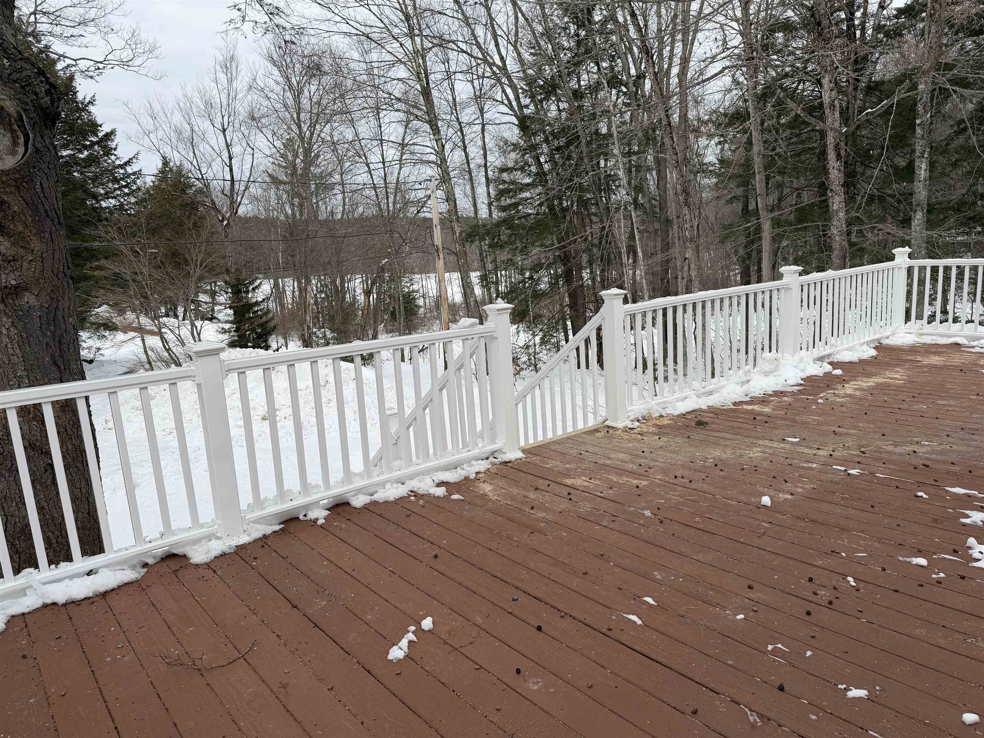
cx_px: 492
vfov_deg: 56.8
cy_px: 369
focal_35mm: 24
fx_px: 682
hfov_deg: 71.6
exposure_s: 1/2703
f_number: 1.78
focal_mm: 6.76
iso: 80
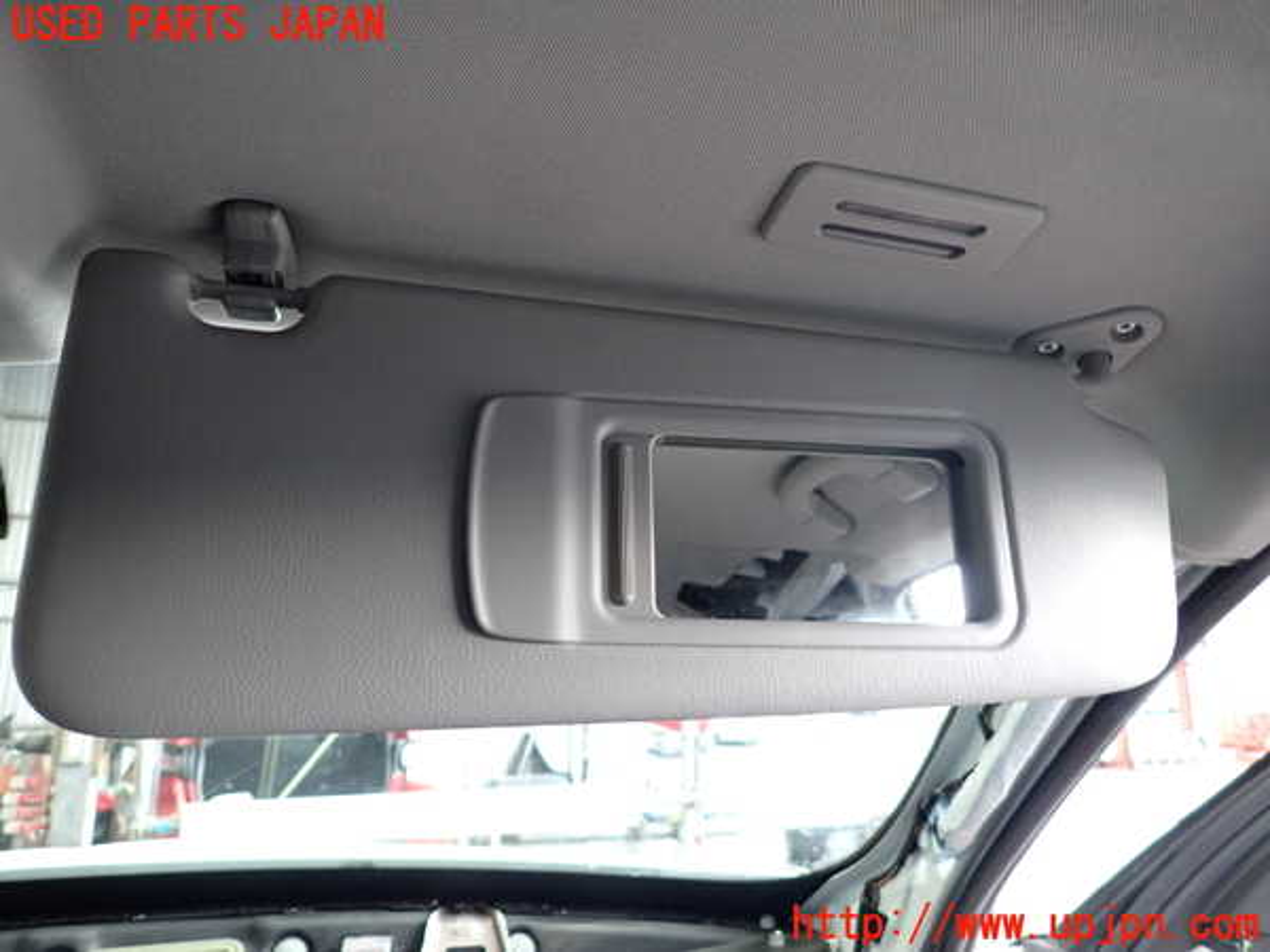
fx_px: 917
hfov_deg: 69.4
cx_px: 635
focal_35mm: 25
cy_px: 476
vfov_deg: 54.9
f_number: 2
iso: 250
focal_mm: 4.5
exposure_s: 1/30
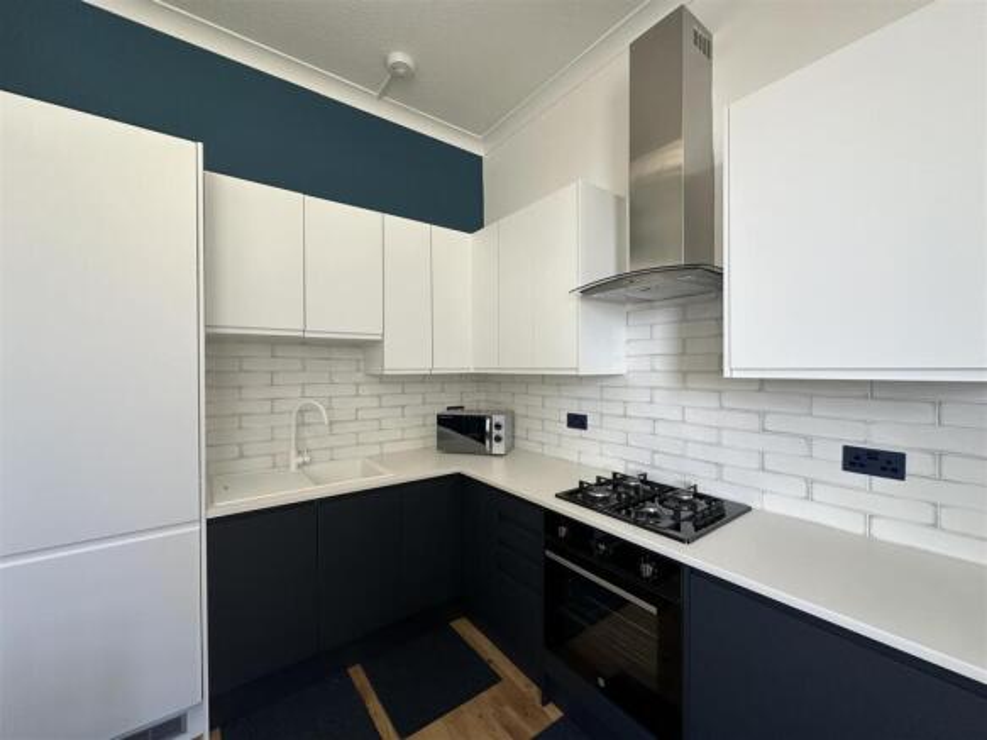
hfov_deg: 102.1
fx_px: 399
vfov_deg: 85.7
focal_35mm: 14
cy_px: 370
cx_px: 494
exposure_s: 1/99
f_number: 2.2
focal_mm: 2.22
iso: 160
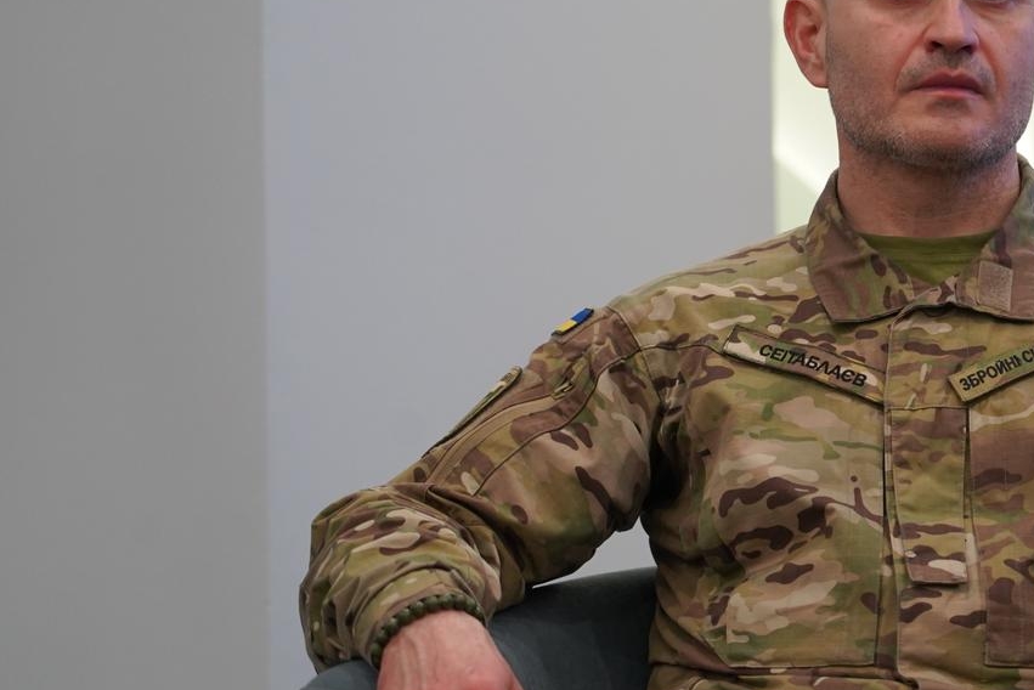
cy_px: 242
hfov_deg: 11.1
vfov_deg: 7.4
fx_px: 5315
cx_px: 891
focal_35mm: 185
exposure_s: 1/160
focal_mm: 105
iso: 2000
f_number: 4
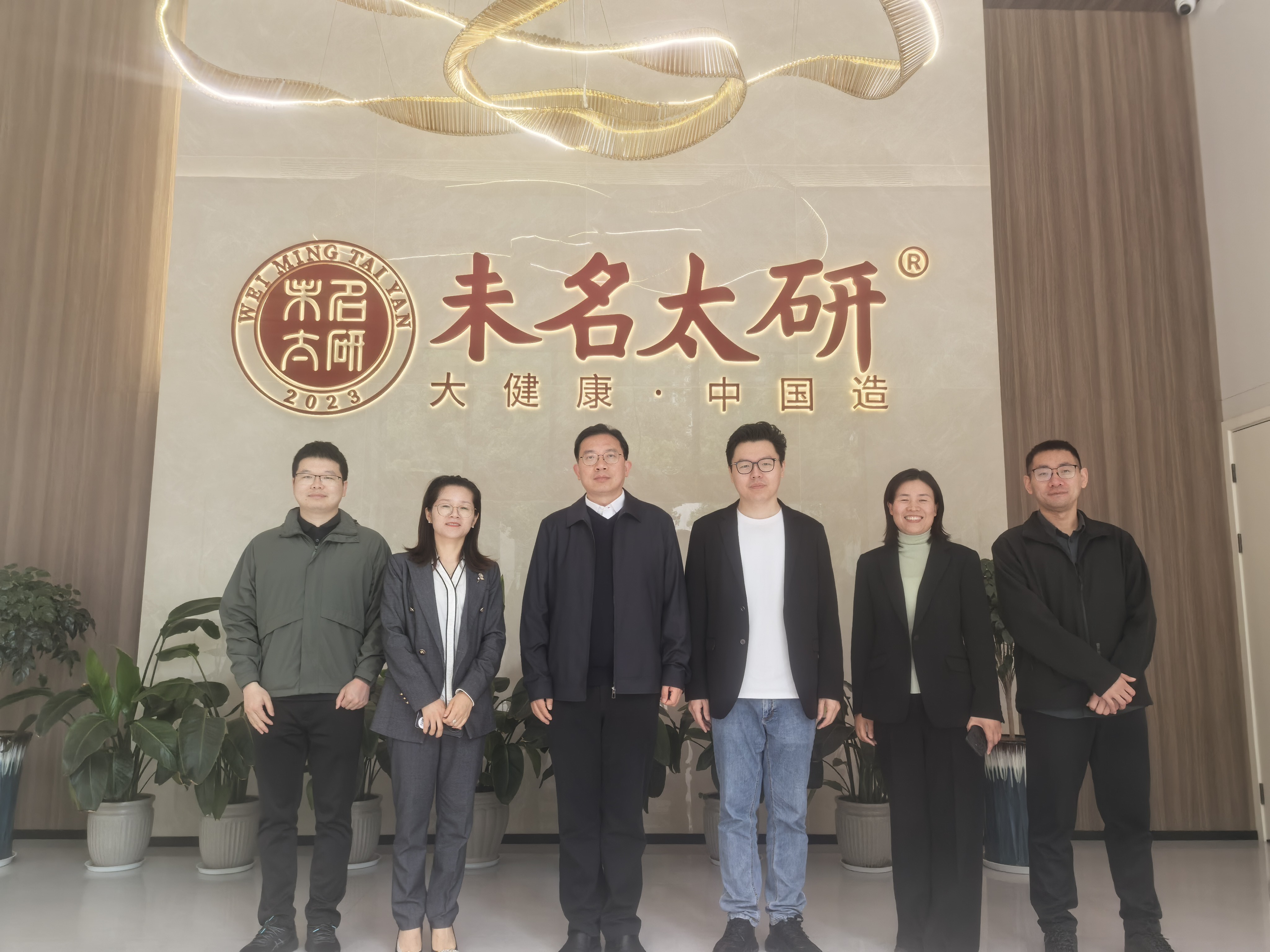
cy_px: 476
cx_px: 635
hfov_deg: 65.3
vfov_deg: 51.4
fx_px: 991
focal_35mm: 27
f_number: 4
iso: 160
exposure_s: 1/50
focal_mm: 5.75
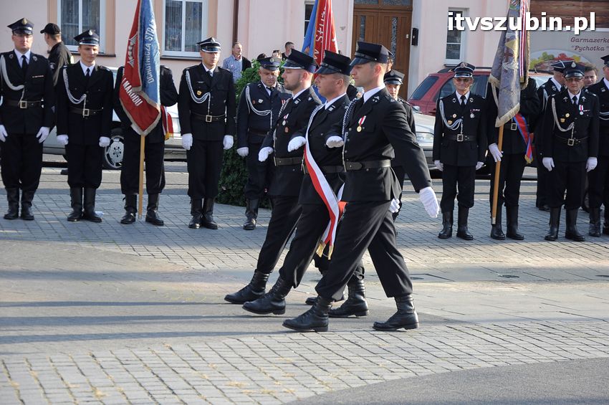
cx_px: 304
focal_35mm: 99
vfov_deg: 13.8
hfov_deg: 20.6
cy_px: 202
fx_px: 1673
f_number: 5.3
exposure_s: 1/400
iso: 400
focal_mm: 66
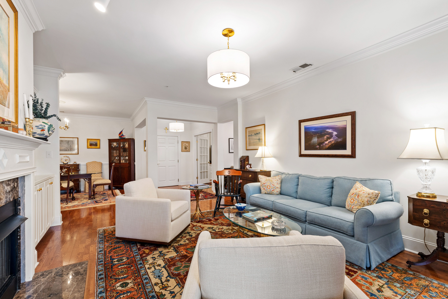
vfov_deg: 77.3
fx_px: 187
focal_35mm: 15
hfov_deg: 100.4
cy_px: 150
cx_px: 224
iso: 100
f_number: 8
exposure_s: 1.3
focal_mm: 10
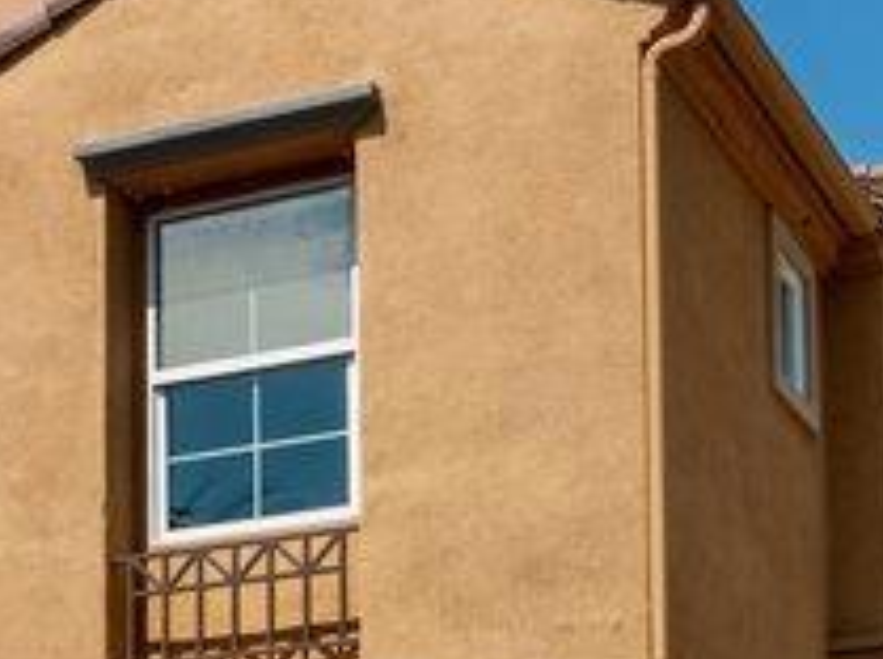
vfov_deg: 11.9
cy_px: 1143
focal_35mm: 115
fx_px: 2928
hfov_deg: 16.6
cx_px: -89
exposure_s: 1/4000
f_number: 2.8
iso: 110
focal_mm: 12.29
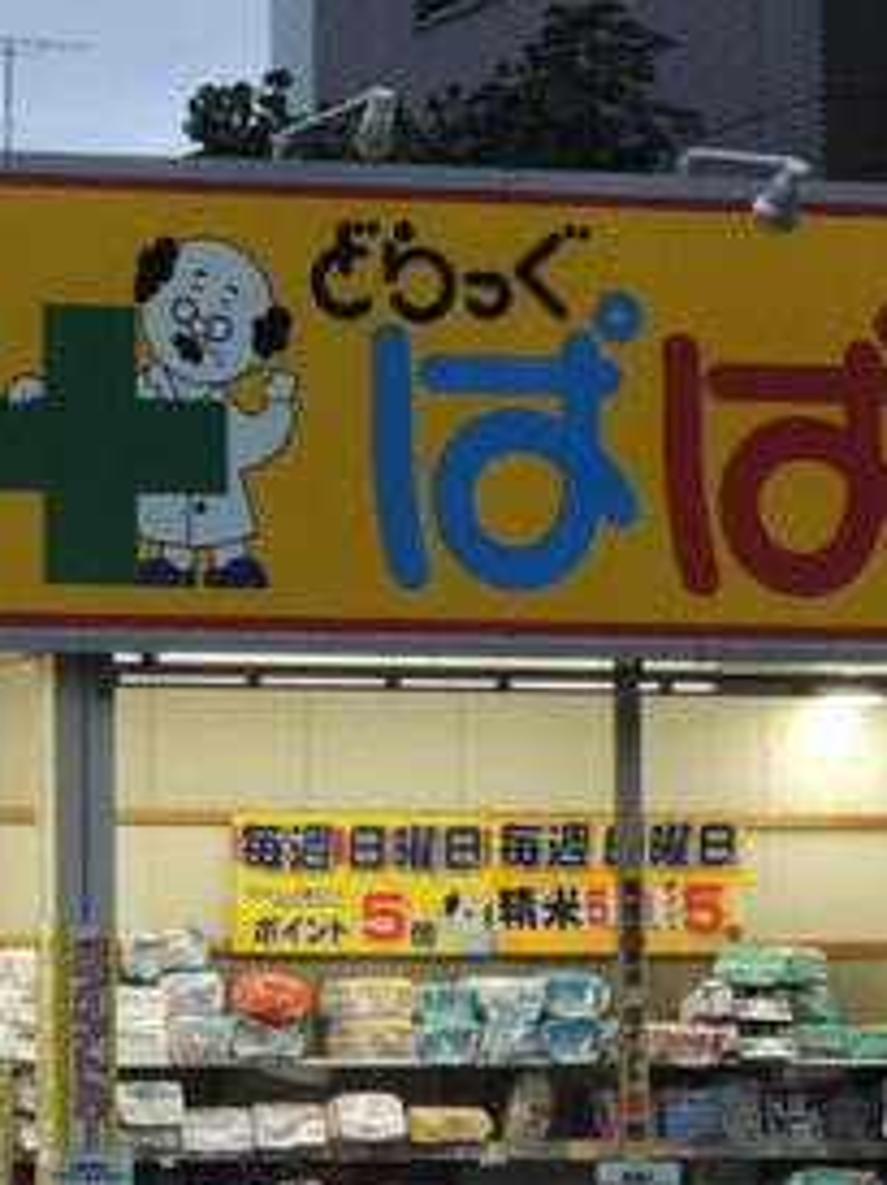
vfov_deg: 8.5
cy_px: 618
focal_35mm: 234
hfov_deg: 6.3
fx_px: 8007
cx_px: -4
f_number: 4.9
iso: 400
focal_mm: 17.9
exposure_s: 1/50
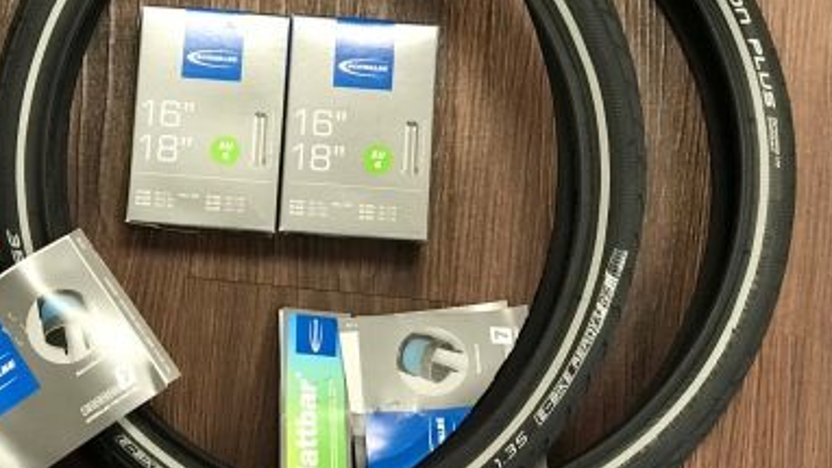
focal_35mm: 95
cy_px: 194
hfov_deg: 22.4
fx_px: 2096
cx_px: 298
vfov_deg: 12.7
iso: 160
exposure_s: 1/50
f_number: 2.8
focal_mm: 6.6
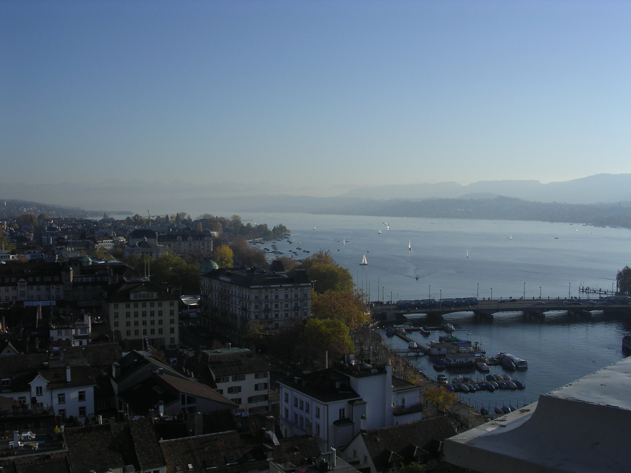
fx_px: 693
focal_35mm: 38
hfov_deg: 49.0
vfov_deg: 37.7
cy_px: 236
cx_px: 316
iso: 100
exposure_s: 1/438
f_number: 5.6
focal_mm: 5.8
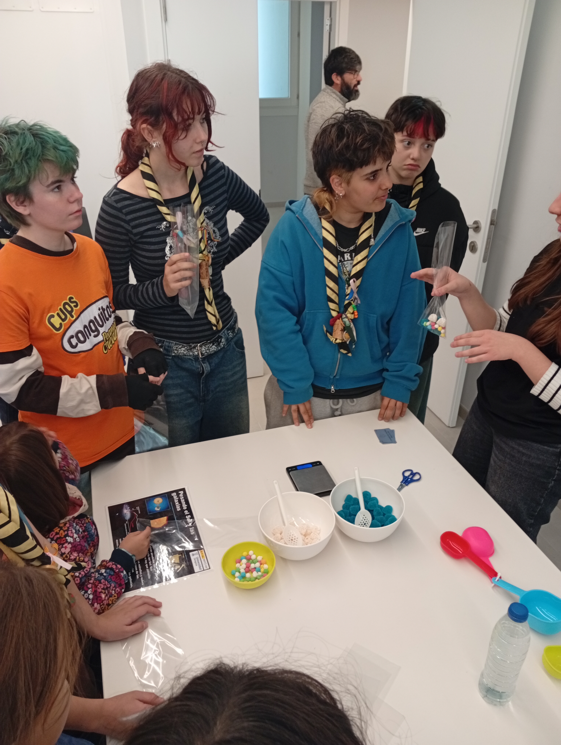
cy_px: 372
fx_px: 582
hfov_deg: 51.5
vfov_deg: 65.2
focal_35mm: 27
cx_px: 280
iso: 401
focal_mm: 3.98
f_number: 1.8
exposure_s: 1/33.3
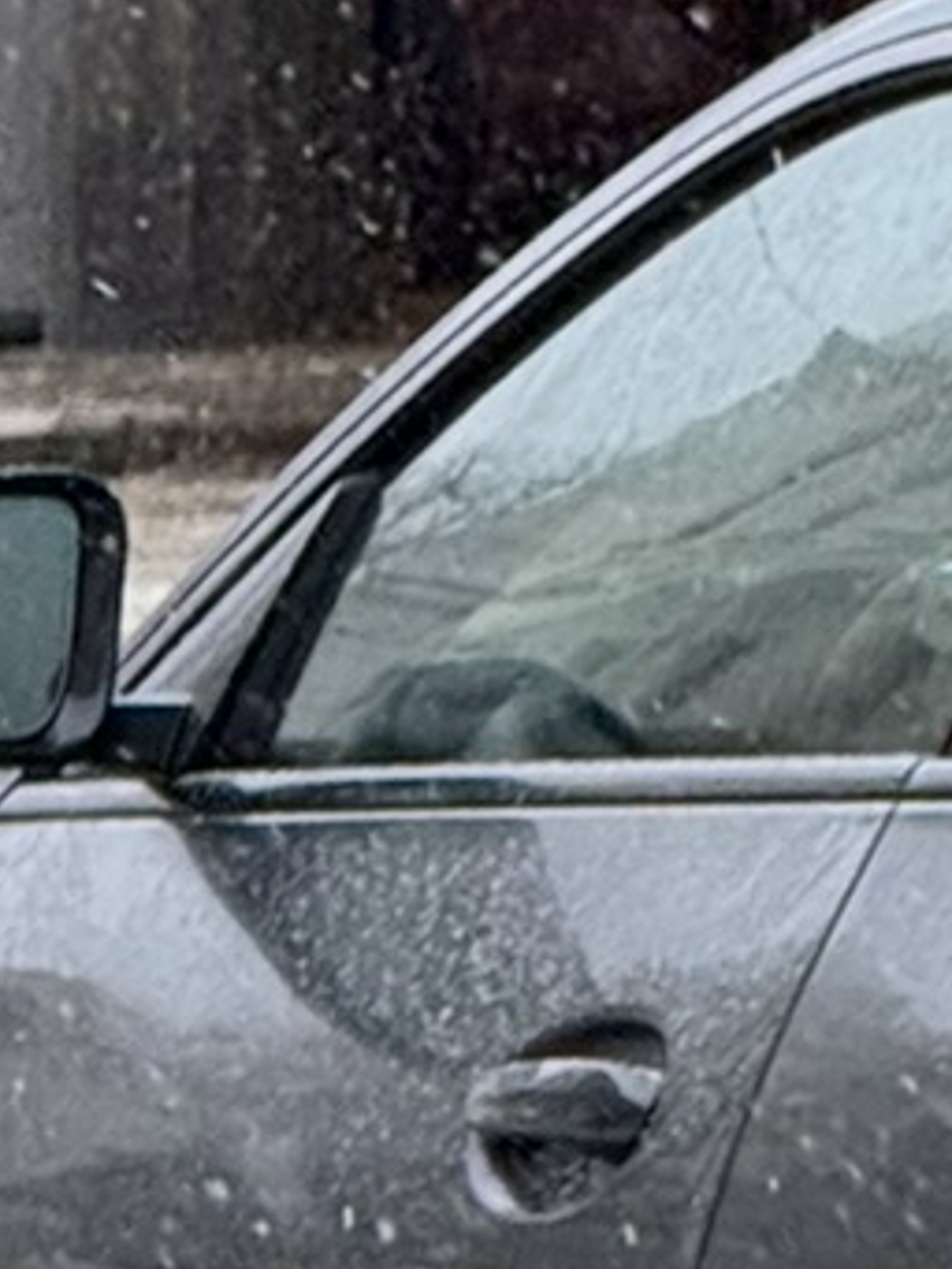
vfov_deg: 2.8
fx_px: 26385
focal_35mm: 720
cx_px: 1703
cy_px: -175
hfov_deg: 2.1
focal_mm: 15.66
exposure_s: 1/99
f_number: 2.8
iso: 200
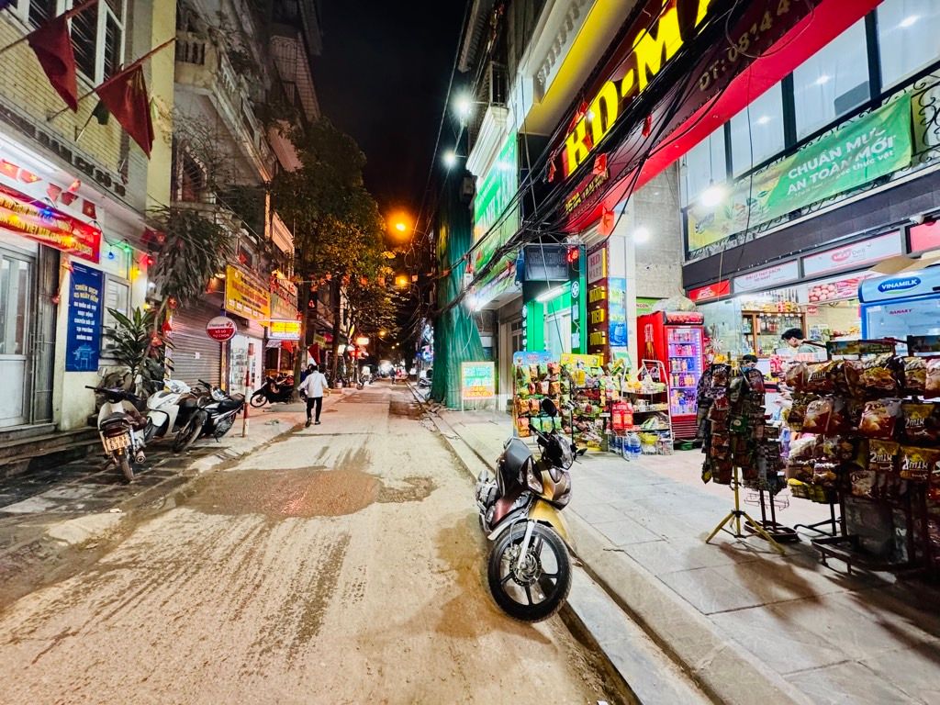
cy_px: 352
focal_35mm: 14
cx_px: 470
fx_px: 380
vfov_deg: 85.7
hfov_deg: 102.1
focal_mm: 2.22
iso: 320
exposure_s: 1/50
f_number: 2.2
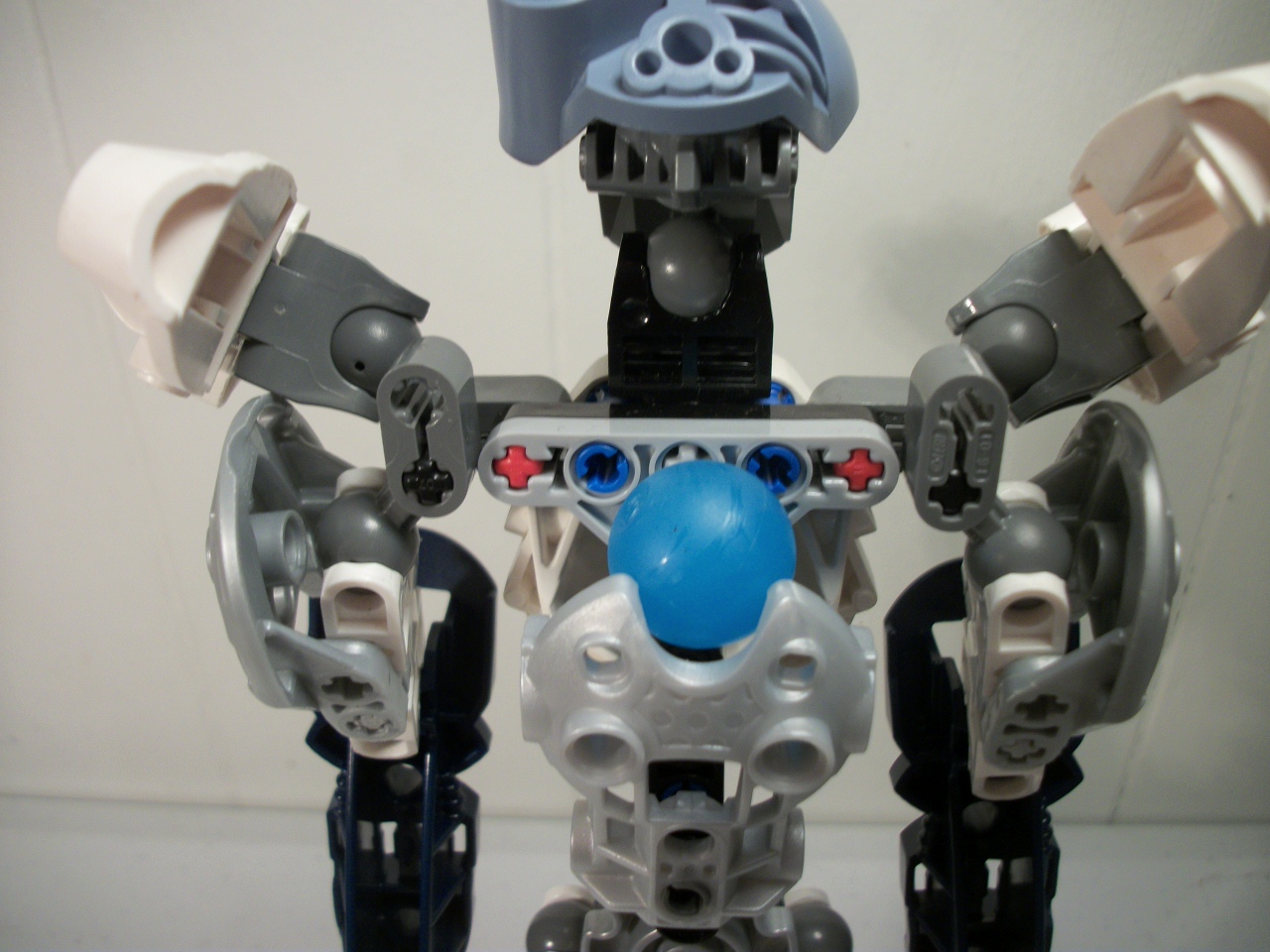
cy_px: 476
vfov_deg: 44.2
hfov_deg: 56.8
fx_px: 1174
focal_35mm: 32
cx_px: 635
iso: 80
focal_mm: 5.7
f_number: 2.9
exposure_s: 1/50
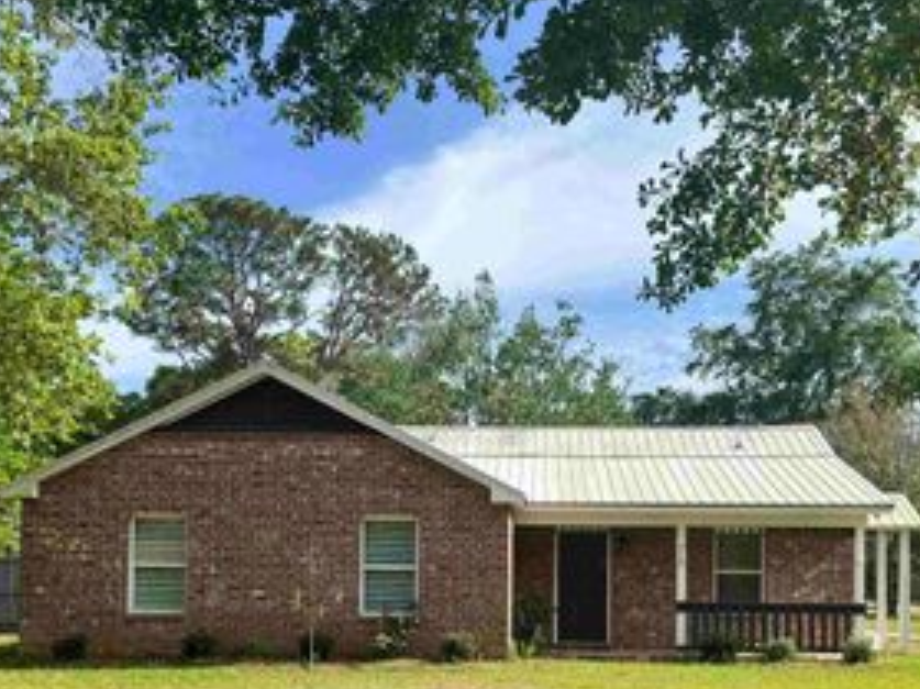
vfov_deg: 32.8
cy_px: 536
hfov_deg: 43.9
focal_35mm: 43
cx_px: 478
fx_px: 1142
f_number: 1.78
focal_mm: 6.76
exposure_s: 1/1818
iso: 80
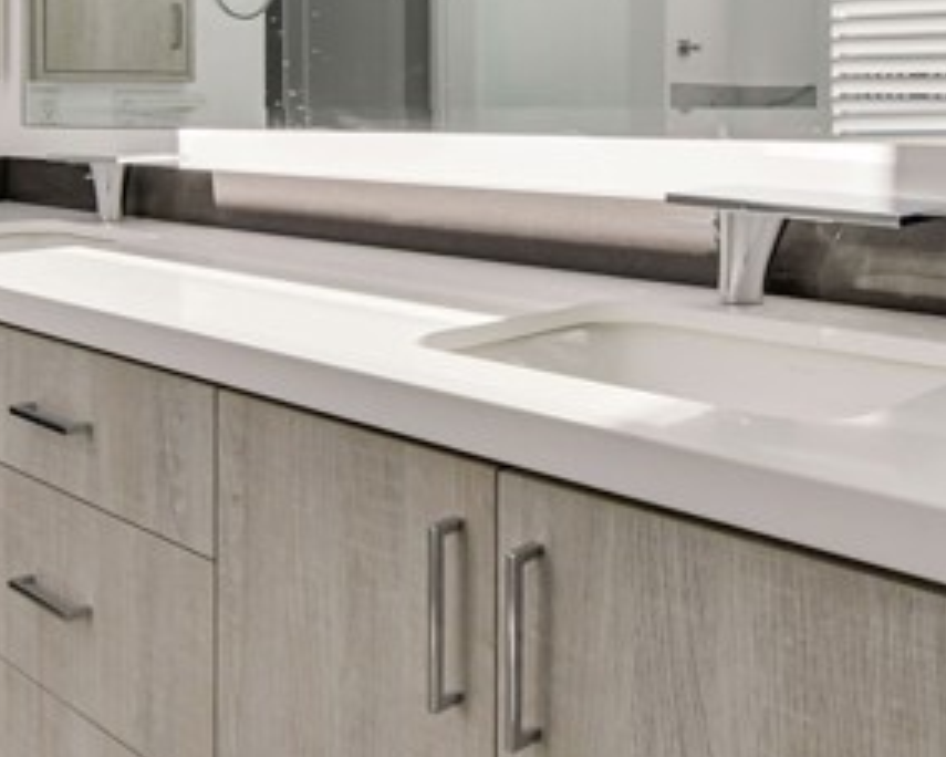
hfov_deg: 45.8
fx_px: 1120
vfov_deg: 36.1
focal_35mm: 40
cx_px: 498
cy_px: 154
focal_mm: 13
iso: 1250
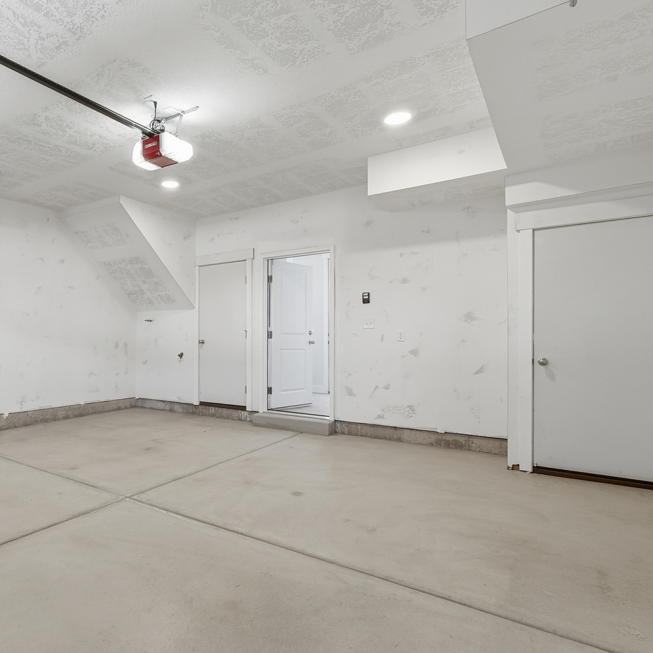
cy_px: 331
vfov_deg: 72.1
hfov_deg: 68.3
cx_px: 177
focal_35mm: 21
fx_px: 448
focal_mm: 16
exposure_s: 1/160
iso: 250
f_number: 10
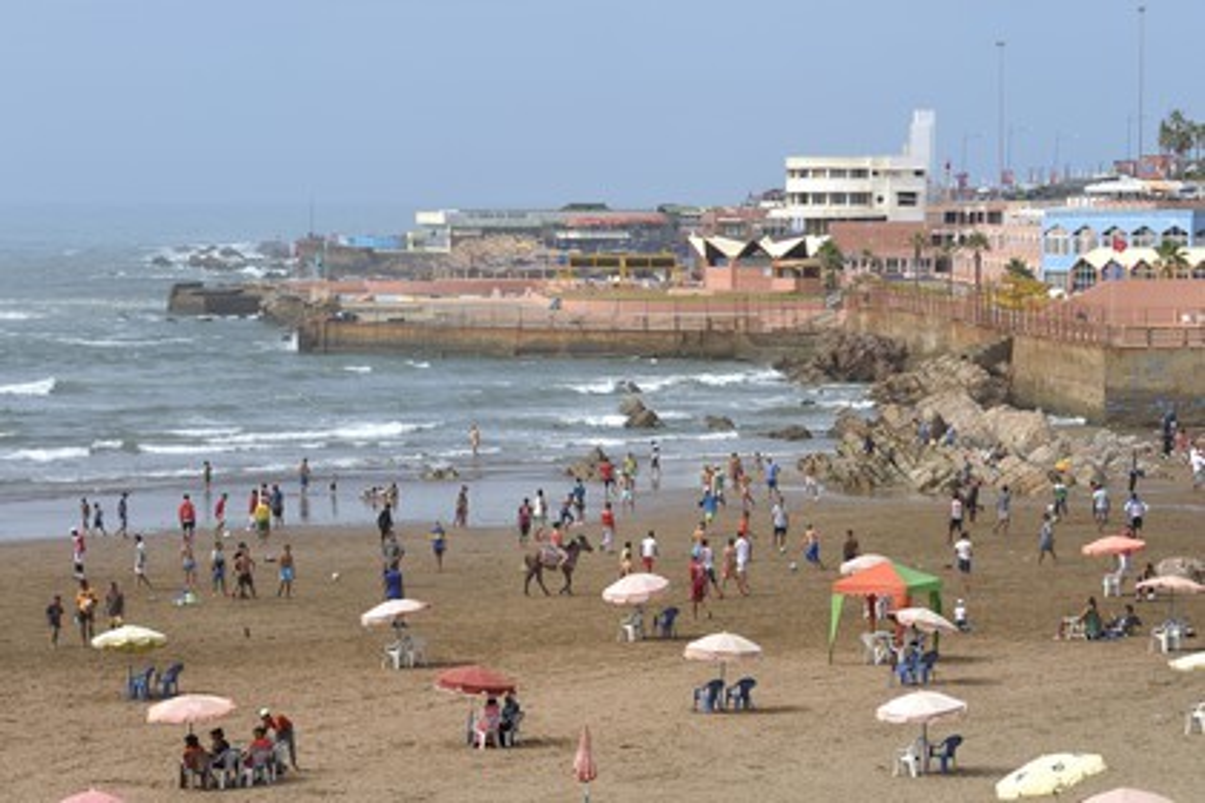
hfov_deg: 16.4
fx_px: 4184
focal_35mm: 125
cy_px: 402
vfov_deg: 11.0
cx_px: 602
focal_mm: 125
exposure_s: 1/250
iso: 200
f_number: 11
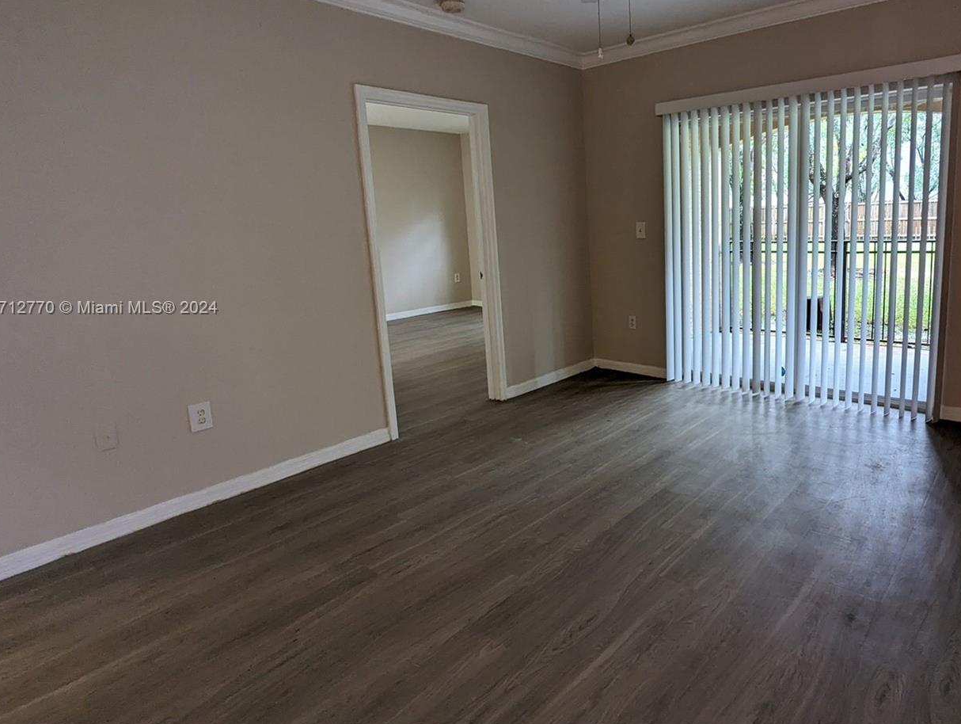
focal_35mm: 21
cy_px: 309
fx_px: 584
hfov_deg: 77.6
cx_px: 595
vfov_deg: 63.3
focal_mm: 2.35
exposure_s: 1/40
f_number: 2.2
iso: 264
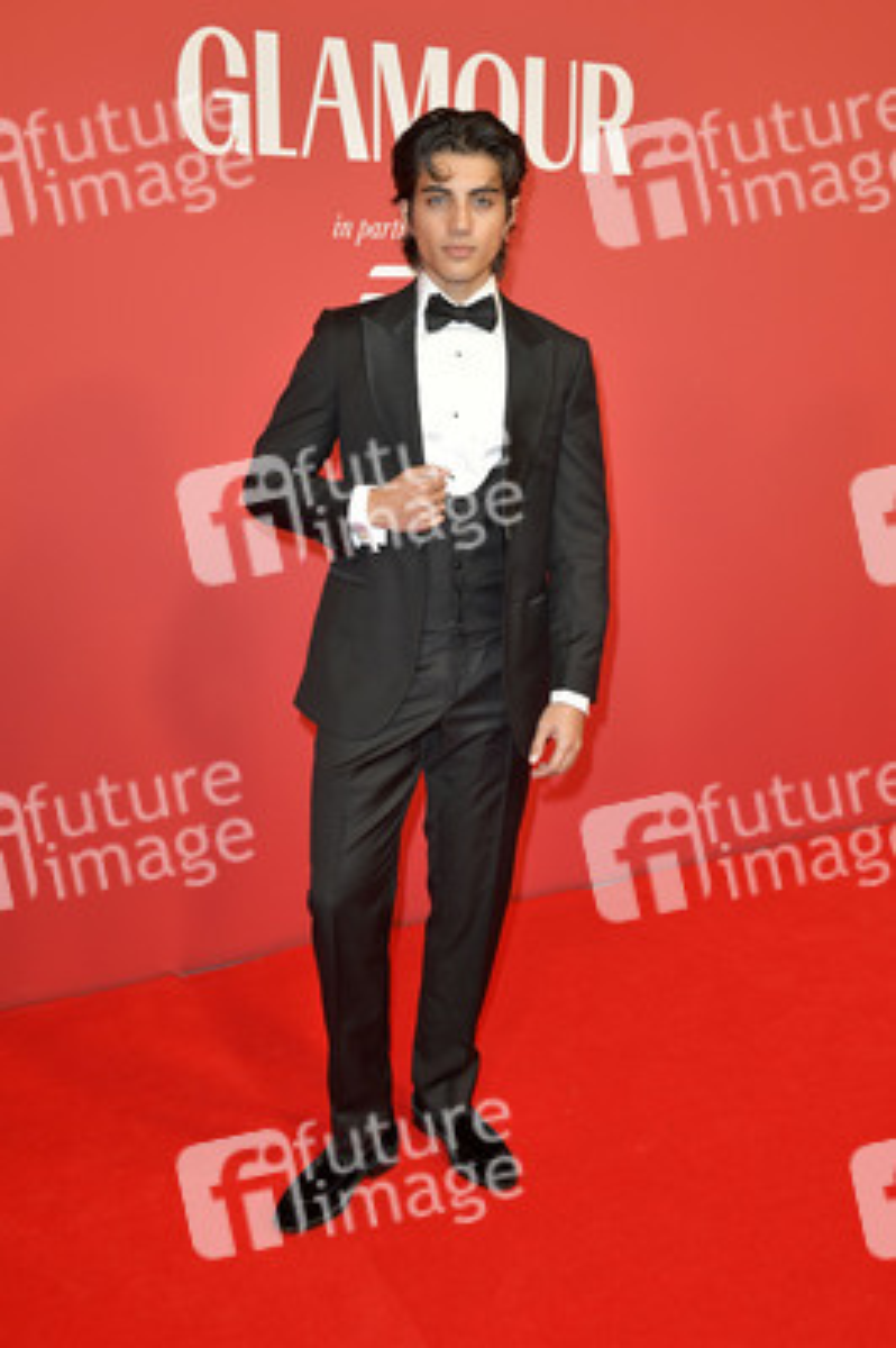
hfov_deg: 41.0
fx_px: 1197
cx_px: 448
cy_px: 674
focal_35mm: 32
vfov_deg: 58.8
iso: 1600
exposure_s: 1/250
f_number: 6.3
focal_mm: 32
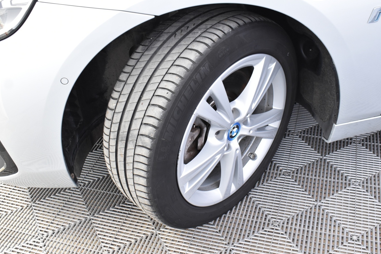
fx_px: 423
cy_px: 124
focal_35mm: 40
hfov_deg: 48.5
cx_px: 193
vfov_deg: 33.4
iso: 1250
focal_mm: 24
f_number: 5.6
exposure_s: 1/8
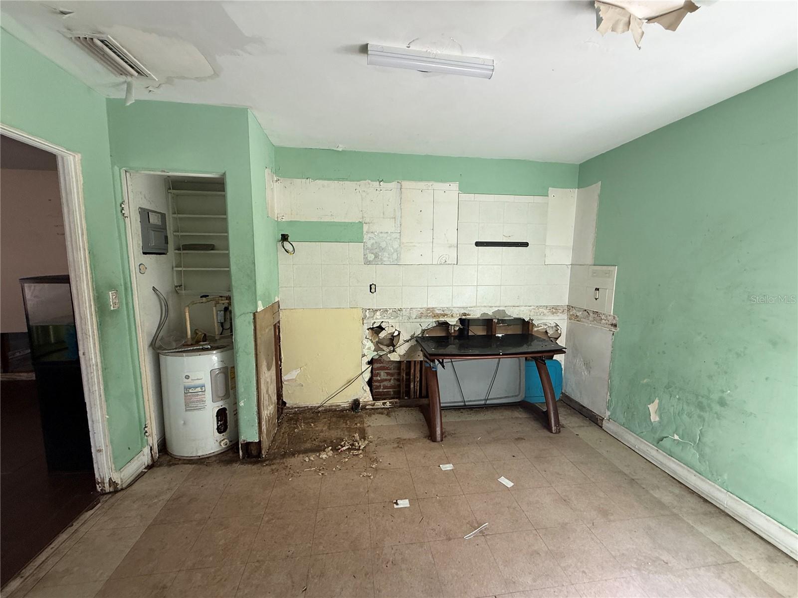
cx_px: 399
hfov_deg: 102.1
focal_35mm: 14
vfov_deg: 85.7
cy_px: 299
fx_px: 323
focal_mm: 2.22
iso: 160
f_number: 2.2
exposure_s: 1/99
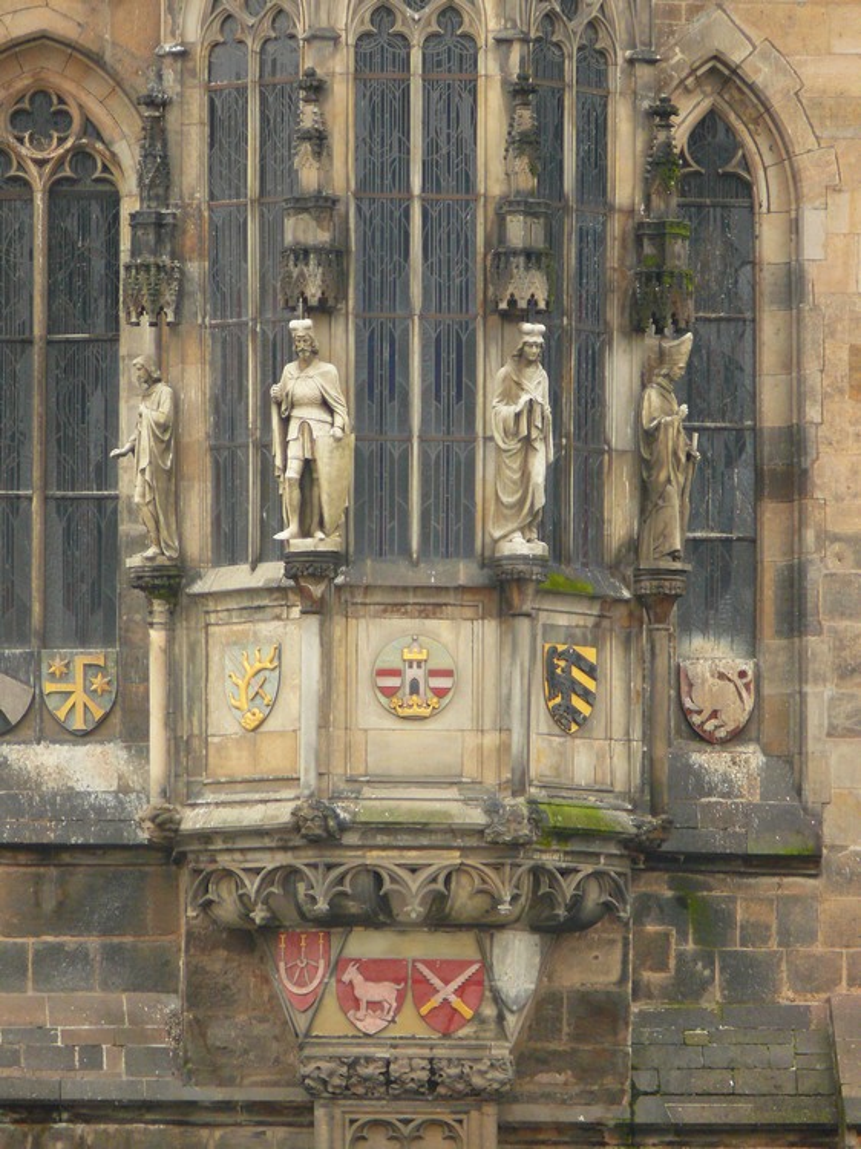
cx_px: 430
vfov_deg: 5.8
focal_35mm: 341
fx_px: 11315
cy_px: 574
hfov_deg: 4.4
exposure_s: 1/60
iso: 320
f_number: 3.6
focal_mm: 72.1
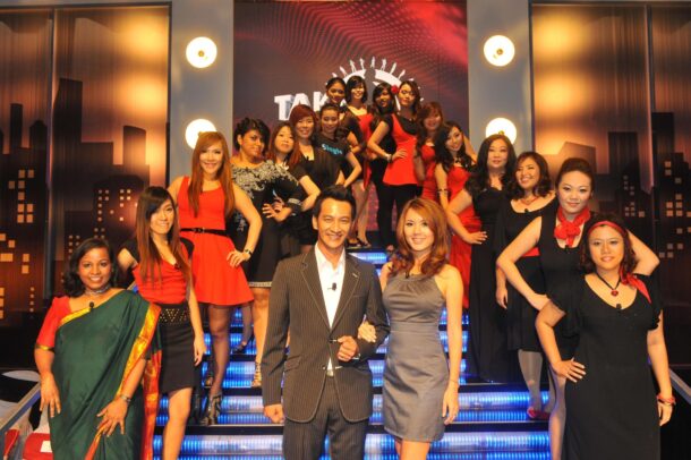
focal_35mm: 31
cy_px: 230
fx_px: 595
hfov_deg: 60.3
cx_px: 346
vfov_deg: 42.3
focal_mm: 31
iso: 800
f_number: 5
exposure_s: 1/60
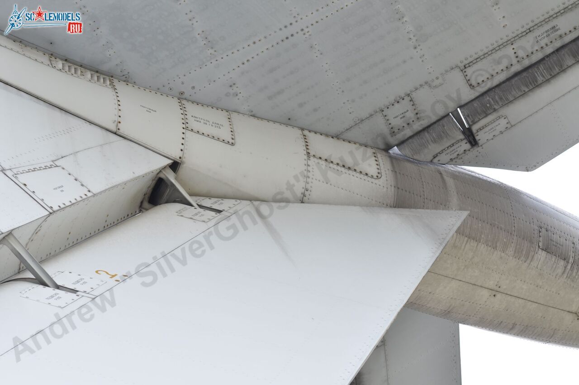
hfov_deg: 16.7
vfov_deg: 11.1
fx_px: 1976
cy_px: 192
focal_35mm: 123
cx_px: 290
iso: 200
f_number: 8
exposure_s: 1/100
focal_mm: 82
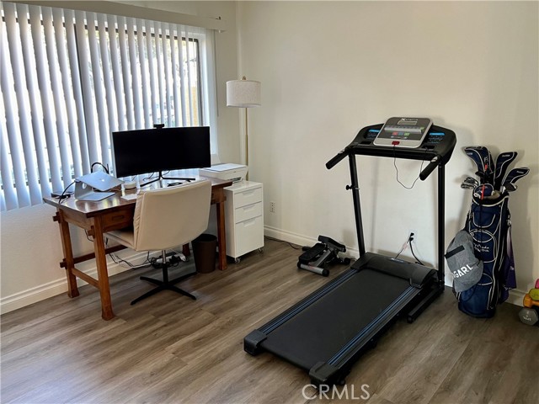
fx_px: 405
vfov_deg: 53.1
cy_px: 202
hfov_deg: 67.3
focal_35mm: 26
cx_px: 270
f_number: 1.6
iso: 160
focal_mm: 5.1
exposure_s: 1/60
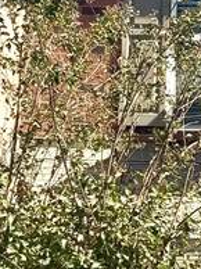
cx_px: 444
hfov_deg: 6.0
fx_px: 1847
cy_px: 158
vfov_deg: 8.3
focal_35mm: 238
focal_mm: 6.76
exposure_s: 1/3425
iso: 64
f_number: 1.78
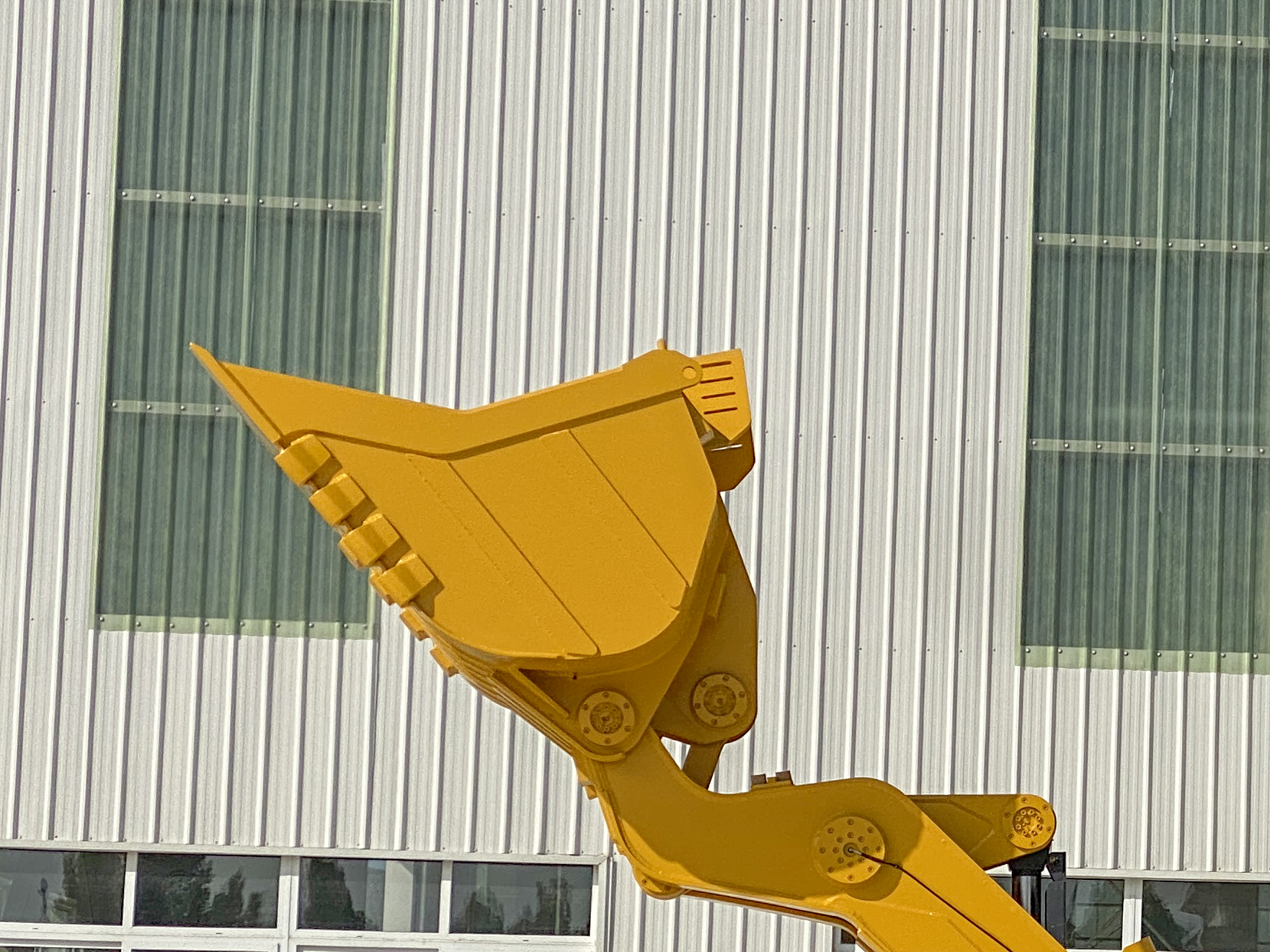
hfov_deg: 16.0
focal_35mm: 119
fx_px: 4365
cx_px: 1422
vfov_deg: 12.4
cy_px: 866
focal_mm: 6
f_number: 2
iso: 25
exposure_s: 1/4785
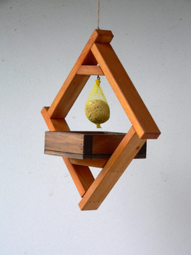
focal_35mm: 101
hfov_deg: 14.6
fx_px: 743
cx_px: 96
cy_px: 128
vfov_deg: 19.4
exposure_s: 1/60
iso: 150
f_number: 2.8
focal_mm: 16.8
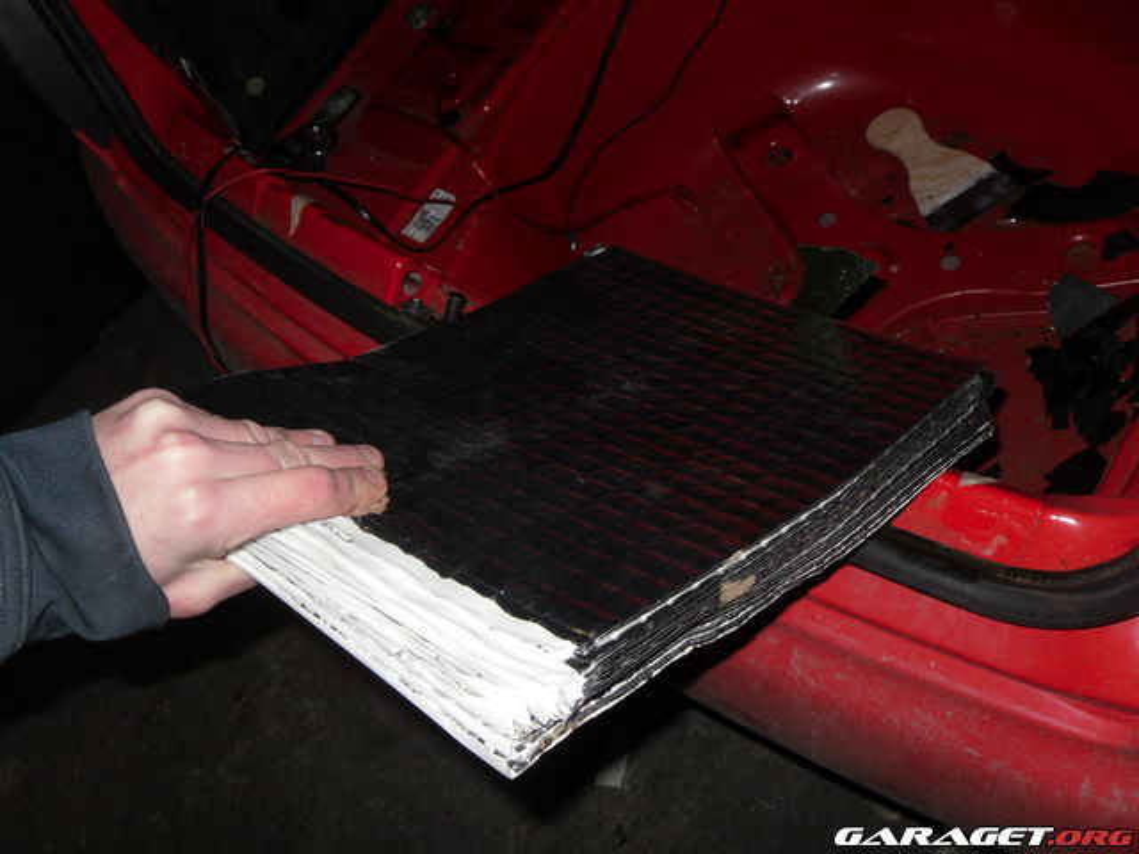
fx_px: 1152
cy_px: 427
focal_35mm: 35
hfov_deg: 52.6
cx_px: 570
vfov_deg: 40.7
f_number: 3.5
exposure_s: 1/45
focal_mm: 6.3
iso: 80
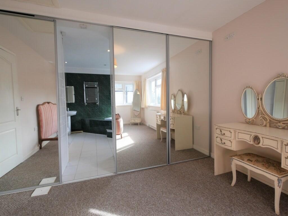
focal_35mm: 16
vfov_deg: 78.2
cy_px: 108
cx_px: 144
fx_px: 133
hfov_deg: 94.5
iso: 200
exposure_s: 1/100
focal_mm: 8
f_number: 4
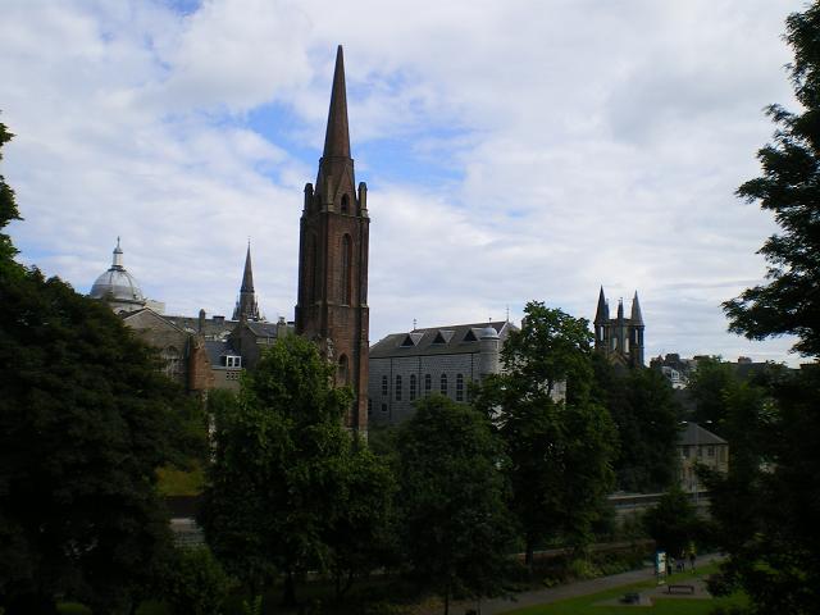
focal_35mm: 38
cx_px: 410
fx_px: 900
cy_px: 308
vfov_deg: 37.7
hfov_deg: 49.0
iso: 64
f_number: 4.6
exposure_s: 1/400
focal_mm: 6.3
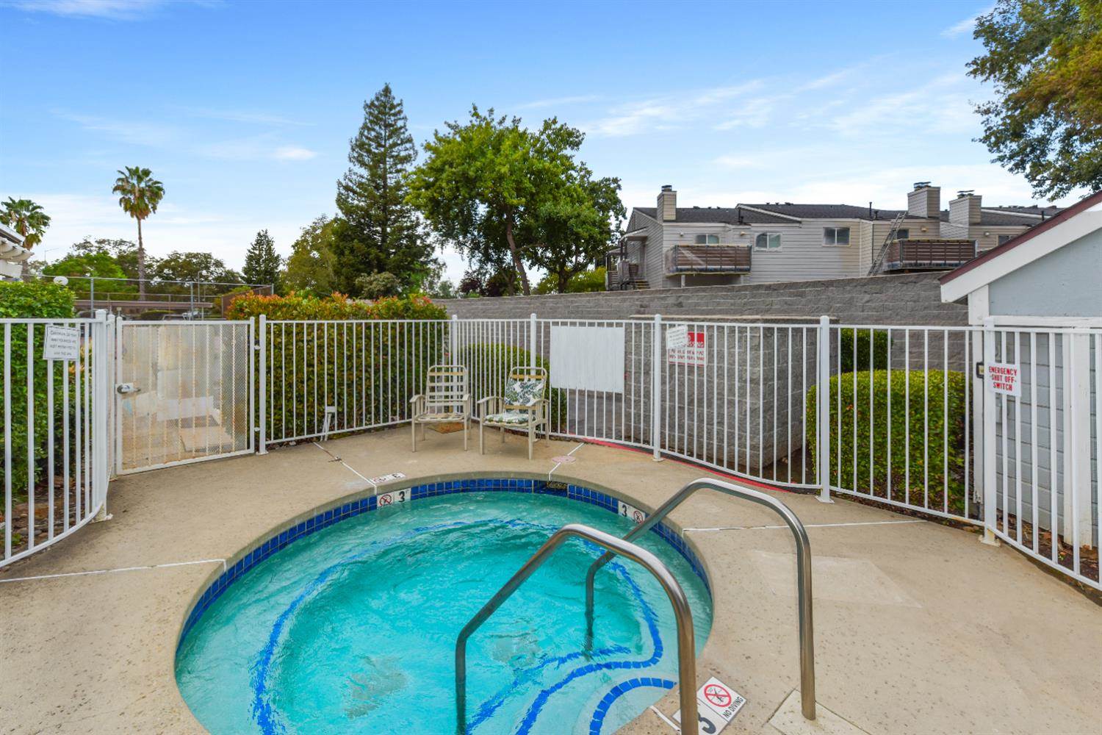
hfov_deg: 104.3
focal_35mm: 14
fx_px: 429
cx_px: 551
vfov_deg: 81.2
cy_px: 368
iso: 100
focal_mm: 14
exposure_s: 1/200
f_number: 8
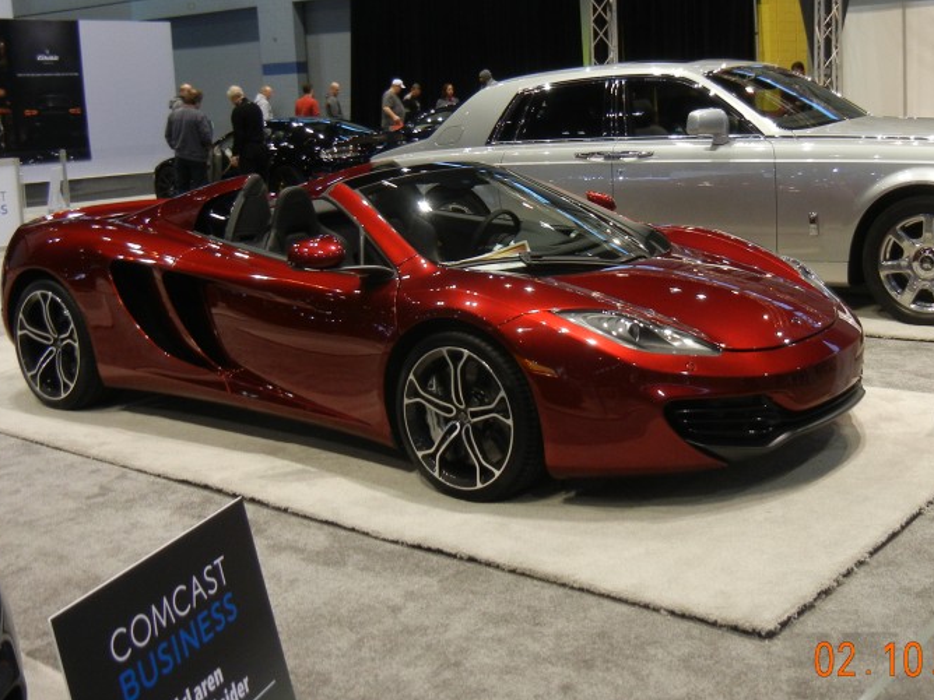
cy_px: 235
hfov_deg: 41.1
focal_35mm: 46
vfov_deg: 31.3
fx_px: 1241
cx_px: 538
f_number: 3.5
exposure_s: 1/53
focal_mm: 5.4
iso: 270
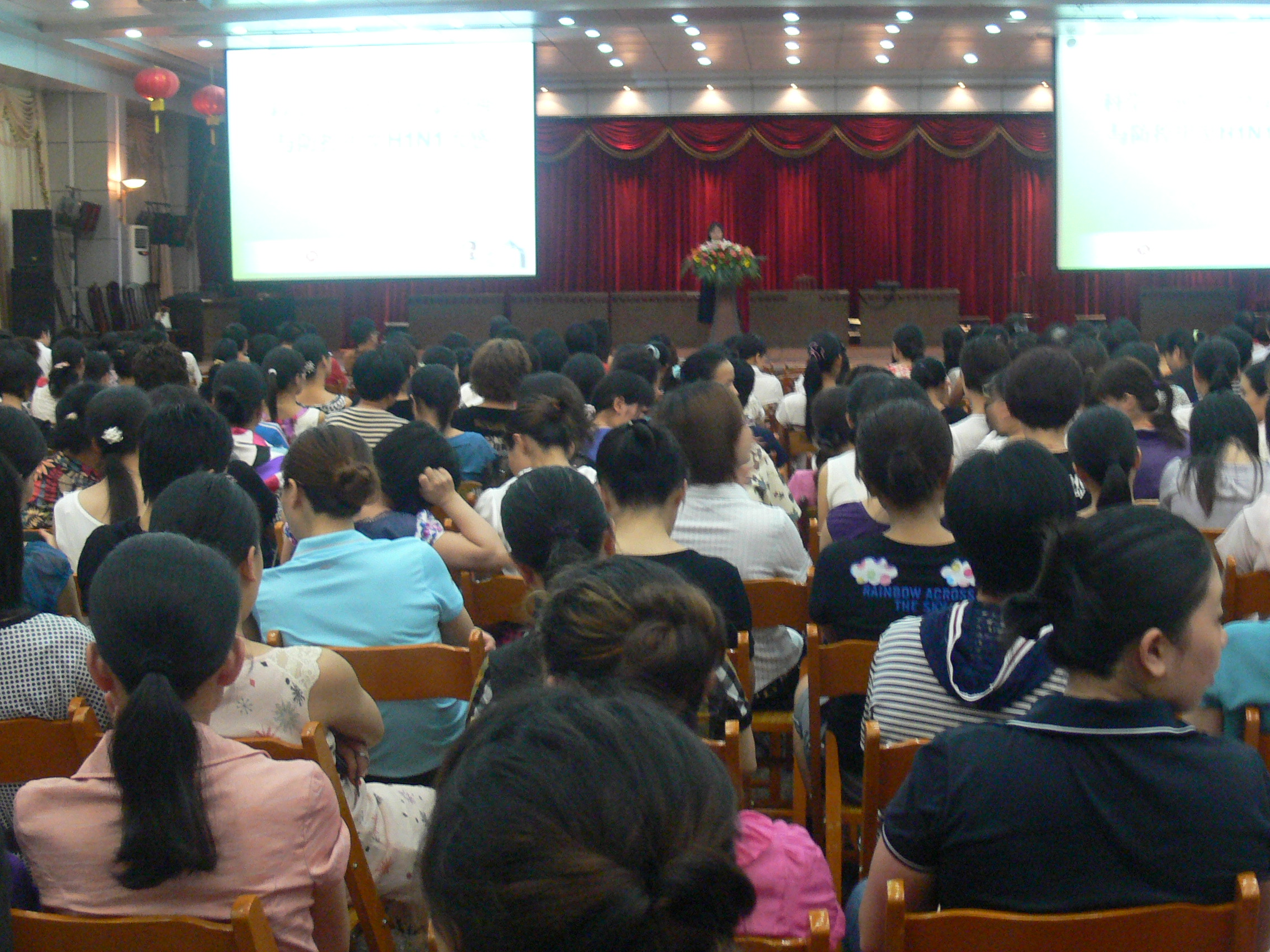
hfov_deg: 38.1
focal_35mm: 50
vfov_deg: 29.1
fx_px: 1835
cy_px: 418
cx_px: 745
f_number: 2.8
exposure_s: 1/4
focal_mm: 7.4
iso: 200
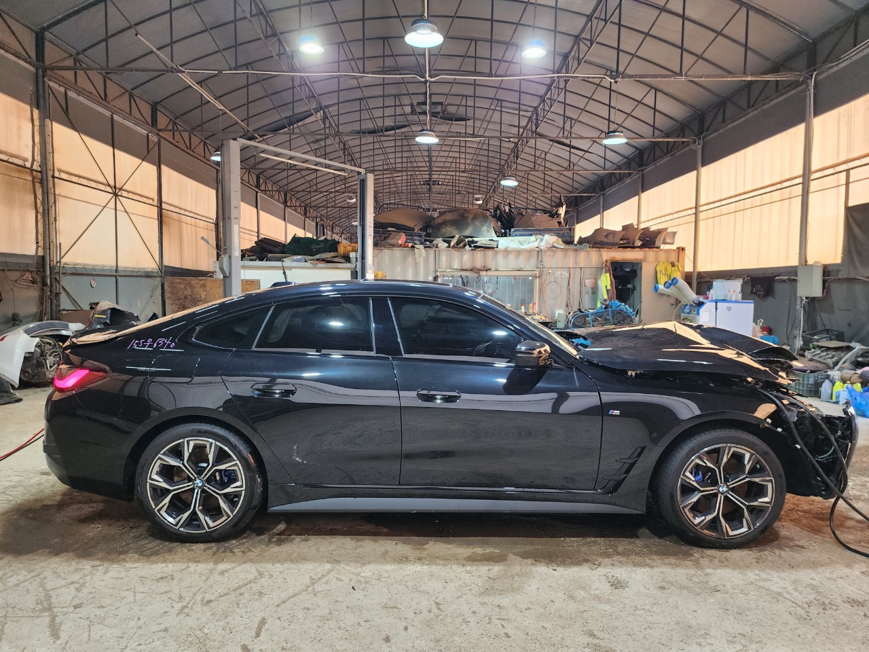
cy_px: 326
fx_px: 577
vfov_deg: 58.9
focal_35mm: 23
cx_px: 434
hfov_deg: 73.9
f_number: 1.8
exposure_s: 1/120
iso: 200
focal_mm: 6.4
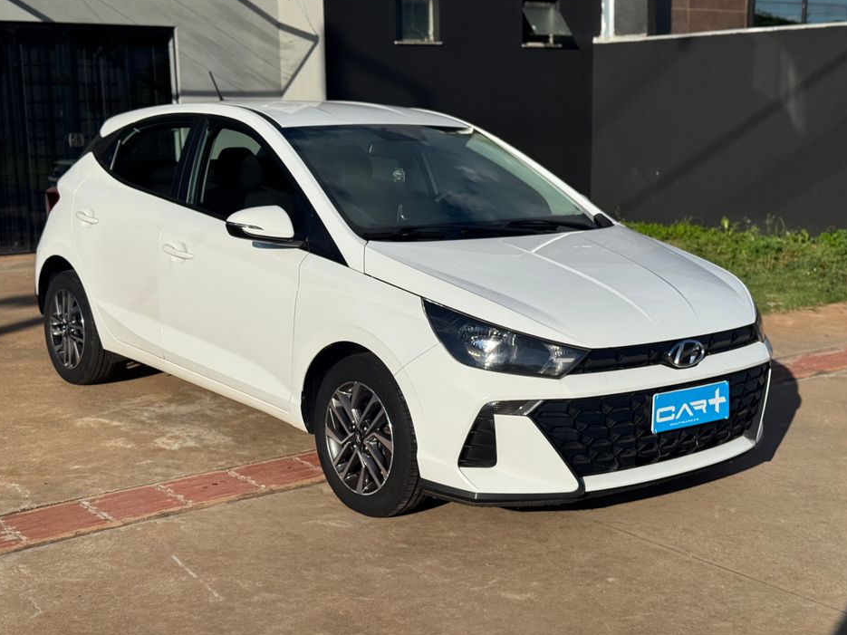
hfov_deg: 38.9
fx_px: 1199
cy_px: 313
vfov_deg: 29.7
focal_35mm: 49
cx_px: 421
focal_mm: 6.76
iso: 80
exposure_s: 1/15385
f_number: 1.78
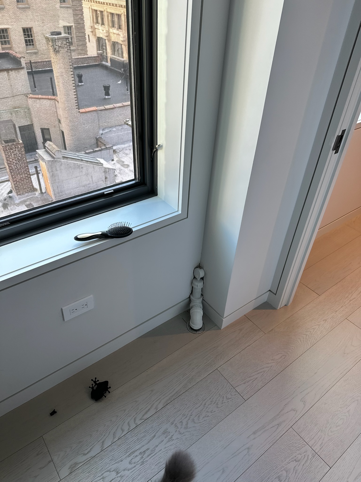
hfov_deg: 56.8
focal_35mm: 24
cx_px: 180
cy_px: 241
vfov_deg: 71.6
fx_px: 334
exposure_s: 1/120
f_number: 1.78
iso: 100
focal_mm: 6.86
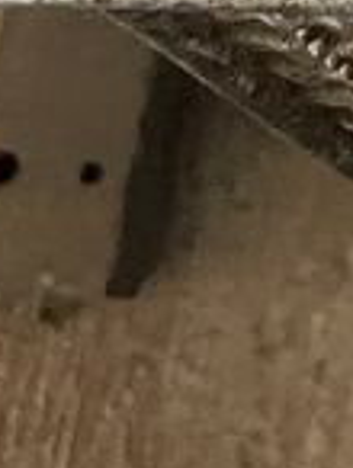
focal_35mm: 178
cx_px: 950
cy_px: -1039
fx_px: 2413
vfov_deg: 8.7
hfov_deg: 7.6
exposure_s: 1/30
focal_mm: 4.2
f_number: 1.6
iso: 1000
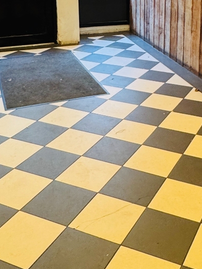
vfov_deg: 34.2
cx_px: 144
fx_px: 412
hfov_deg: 27.3
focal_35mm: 53
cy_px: 26
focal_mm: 2.22
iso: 250
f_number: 2.2
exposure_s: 1/60
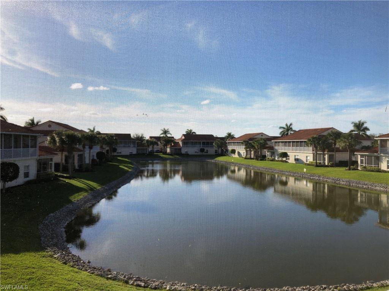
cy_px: 146
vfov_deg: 49.7
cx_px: 194
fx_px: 315
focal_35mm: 28
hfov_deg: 63.4
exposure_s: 1/2088
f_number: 1.8
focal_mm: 3.99
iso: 20
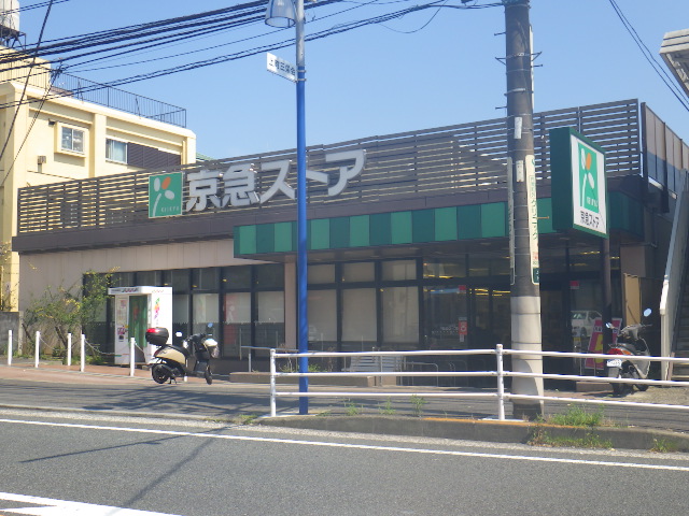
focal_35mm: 42
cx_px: 344
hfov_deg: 44.8
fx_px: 836
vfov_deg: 34.3
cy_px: 258
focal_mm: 7.5
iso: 125
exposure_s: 1/500
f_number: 5
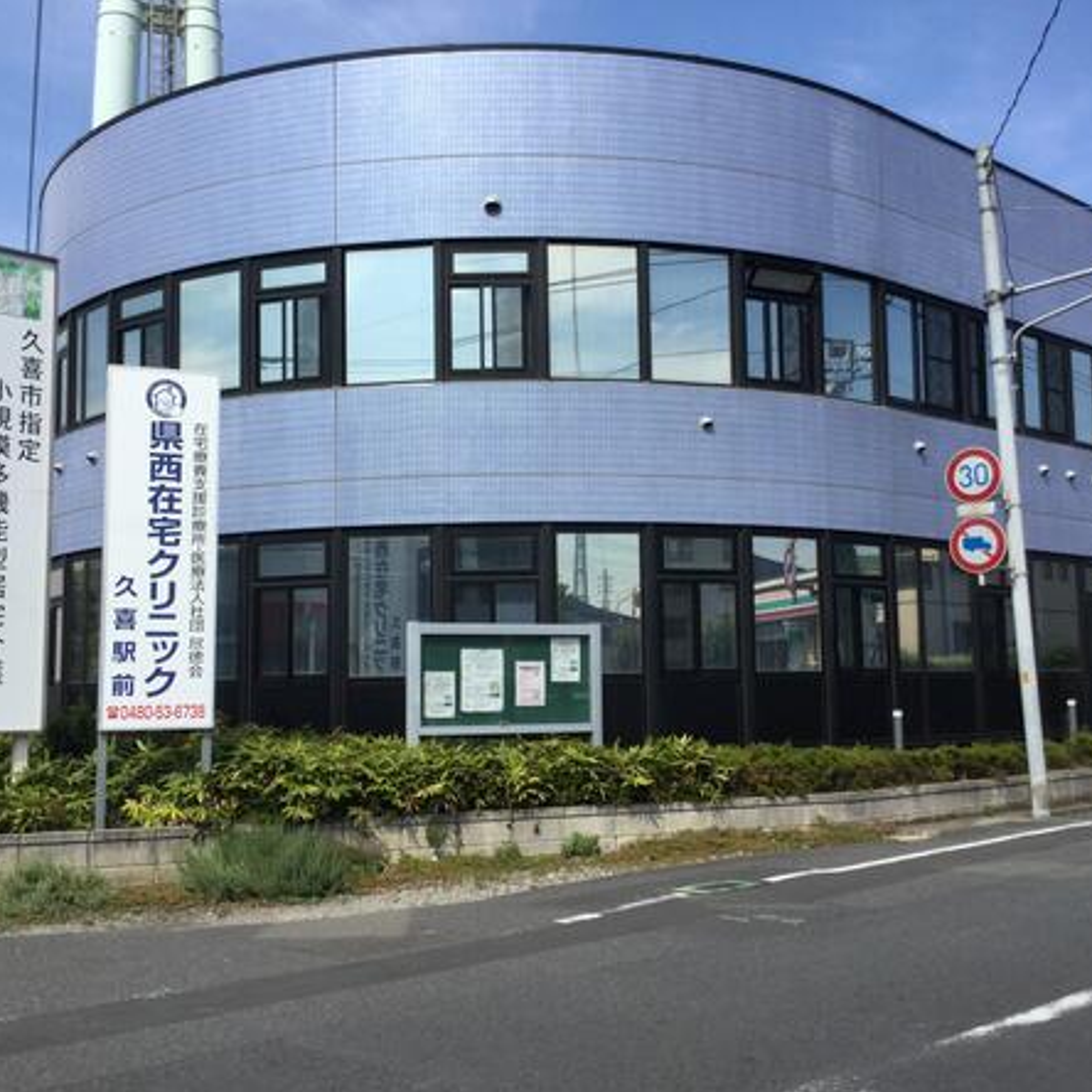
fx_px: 1321
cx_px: 529
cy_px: 551
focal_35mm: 37
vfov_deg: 44.9
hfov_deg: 44.9
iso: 25
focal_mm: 3.3
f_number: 2.4
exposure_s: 1/1217
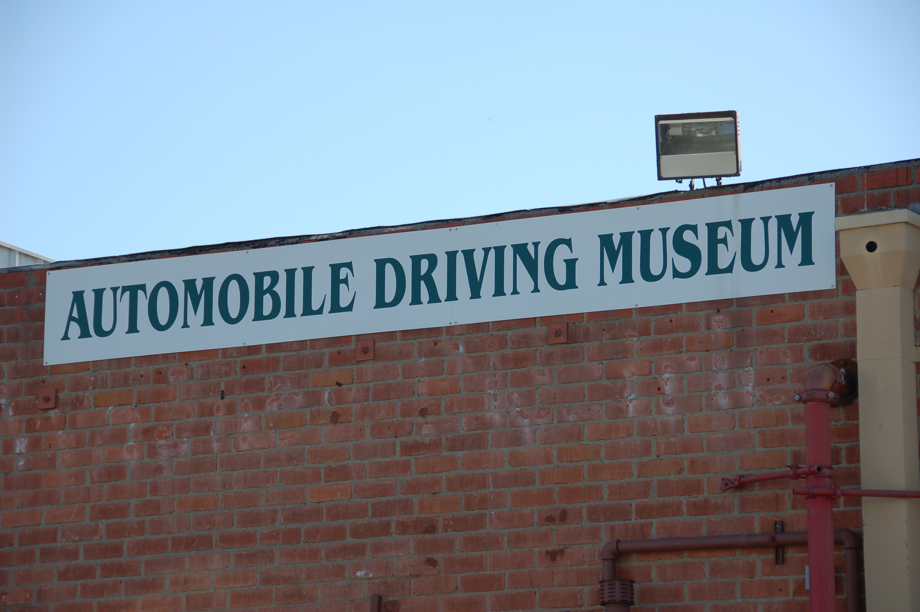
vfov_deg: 10.1
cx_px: 460
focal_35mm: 135
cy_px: 306
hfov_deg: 15.2
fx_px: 3447
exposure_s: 1/500
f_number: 6.3
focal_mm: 90
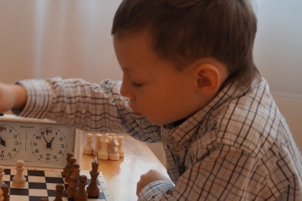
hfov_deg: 28.4
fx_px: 579
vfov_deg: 19.7
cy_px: 96
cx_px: 47
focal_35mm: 69
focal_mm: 26
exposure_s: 1/160
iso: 640
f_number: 4
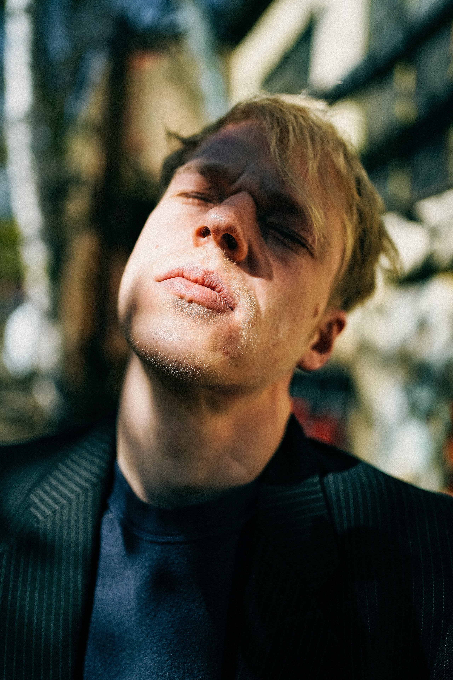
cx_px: 226
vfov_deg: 54.4
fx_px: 661
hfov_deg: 37.9
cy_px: 340
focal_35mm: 35
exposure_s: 1/8000
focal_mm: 35
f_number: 1.8
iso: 100
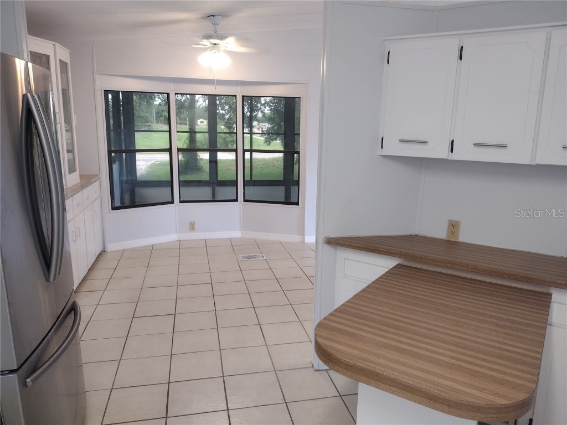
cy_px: 212
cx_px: 284
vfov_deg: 51.4
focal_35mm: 27
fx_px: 442
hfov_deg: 65.3
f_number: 1.7
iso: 208
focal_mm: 4.71
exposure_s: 1/60
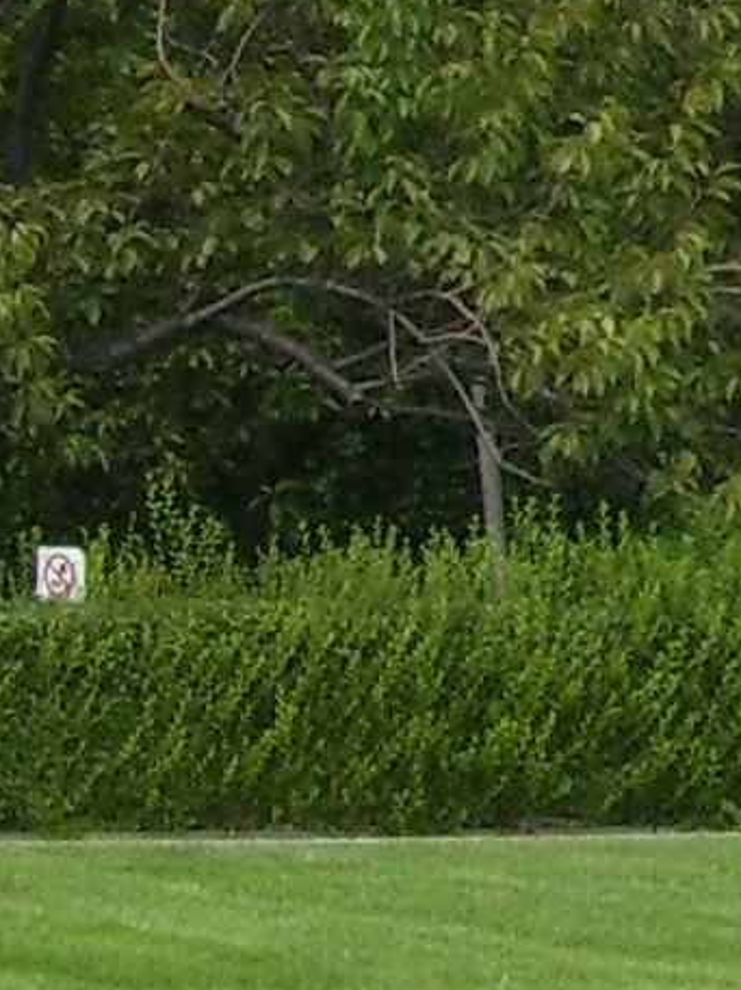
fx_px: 6774
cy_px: -494
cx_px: 1987
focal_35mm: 237
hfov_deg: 5.9
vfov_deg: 8.2
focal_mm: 7
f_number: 3
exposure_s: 1/500
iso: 80
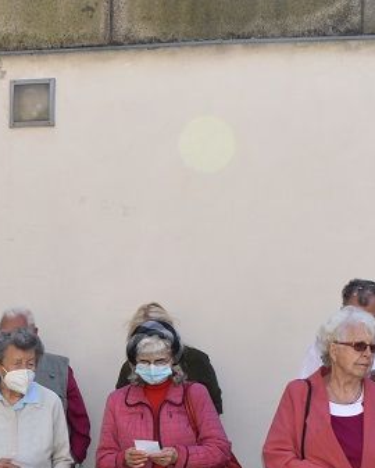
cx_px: 25
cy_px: 440
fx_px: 1067
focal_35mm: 77
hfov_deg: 19.5
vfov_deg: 23.9
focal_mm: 18
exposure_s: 1/125
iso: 110
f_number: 5.6
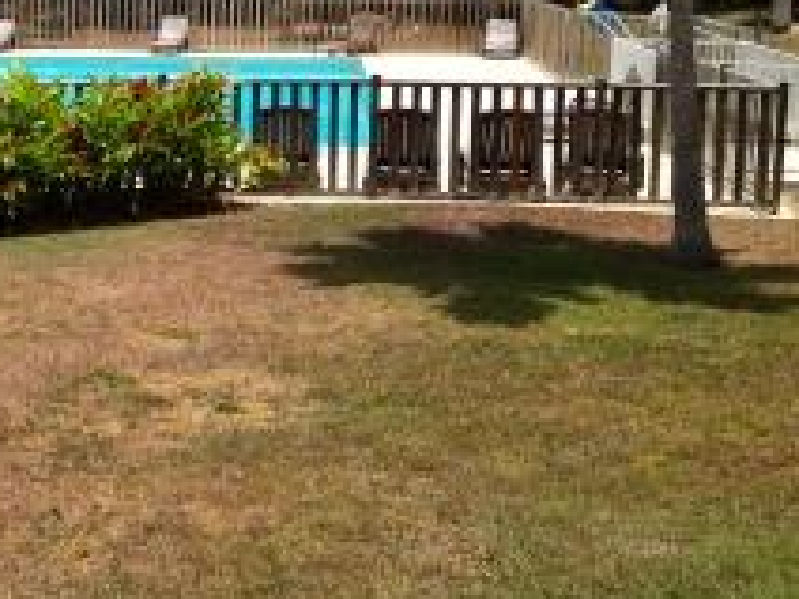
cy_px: 162
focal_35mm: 74
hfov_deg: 25.5
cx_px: 87
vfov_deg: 19.8
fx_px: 1708
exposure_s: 1/2513
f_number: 2.4
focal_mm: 4.28
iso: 64
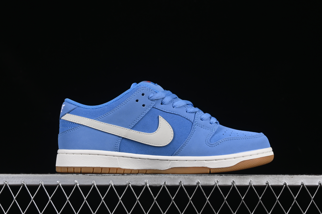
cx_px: 161
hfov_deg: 28.1
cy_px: 107
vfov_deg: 18.9
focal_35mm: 72
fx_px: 644
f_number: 8
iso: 160
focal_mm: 48
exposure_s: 1/80
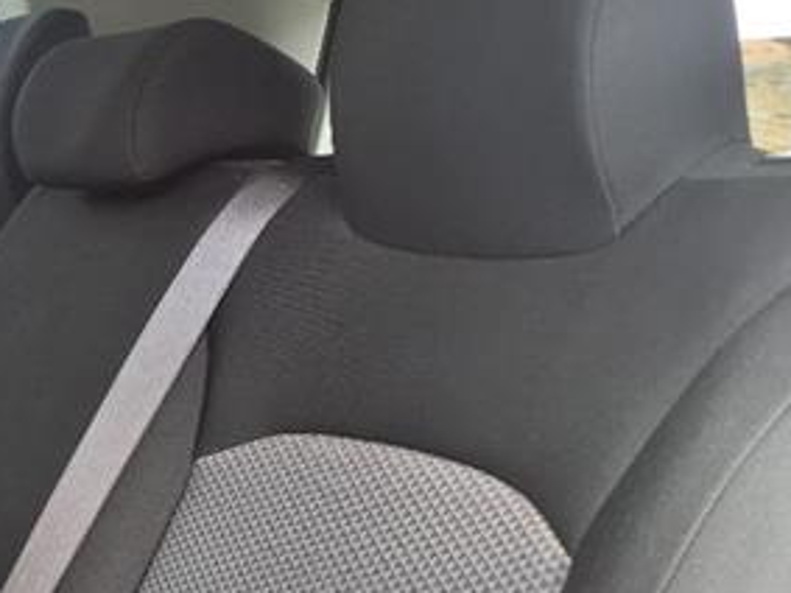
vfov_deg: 23.5
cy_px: 512
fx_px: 1393
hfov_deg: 29.4
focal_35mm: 61
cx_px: -14
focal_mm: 3.58
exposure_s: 1/120
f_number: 1.9
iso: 64
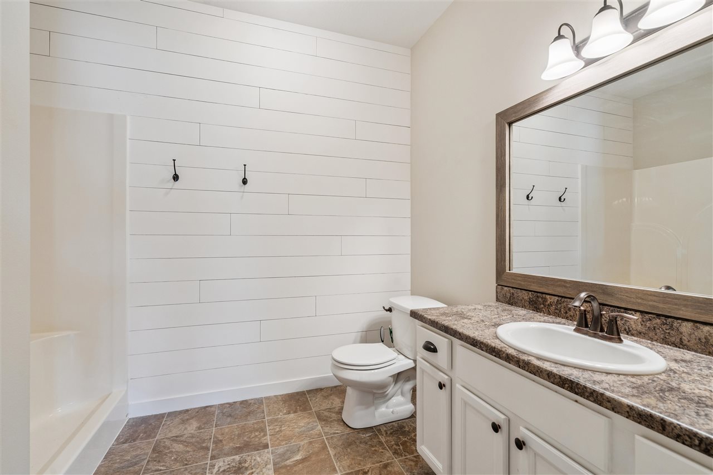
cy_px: 238
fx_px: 317
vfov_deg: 73.7
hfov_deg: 96.7
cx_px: 356
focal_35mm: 16
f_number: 8
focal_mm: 16
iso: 400
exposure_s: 1/15
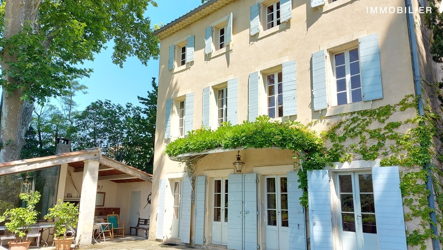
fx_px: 317
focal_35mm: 27
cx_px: 226
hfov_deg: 69.8
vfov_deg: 42.9
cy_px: 127
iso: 32
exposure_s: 1/120
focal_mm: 5.23
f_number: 1.8
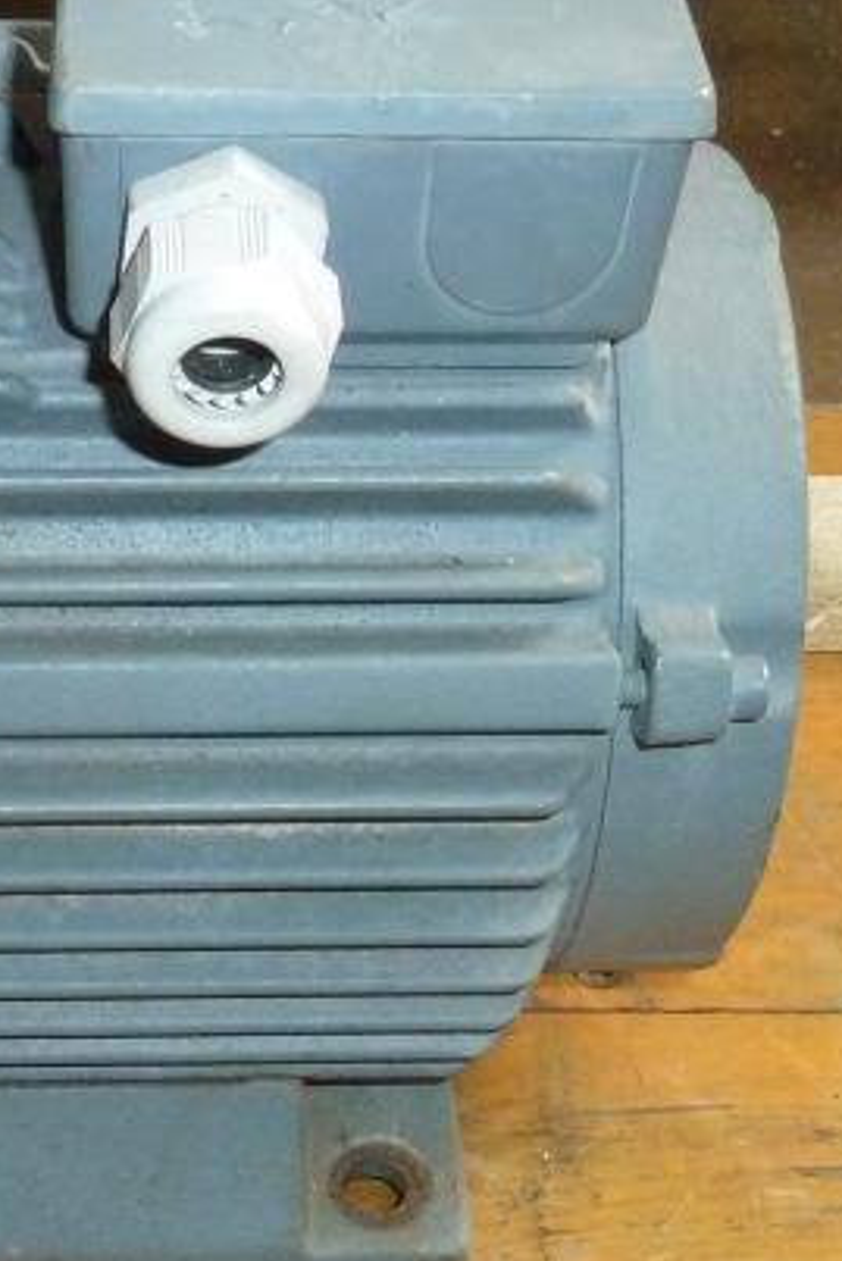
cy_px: 773
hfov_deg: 20.4
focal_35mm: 66
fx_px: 2313
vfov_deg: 30.4
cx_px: 163
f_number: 3.3
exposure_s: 1/30
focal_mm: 4.1
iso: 400
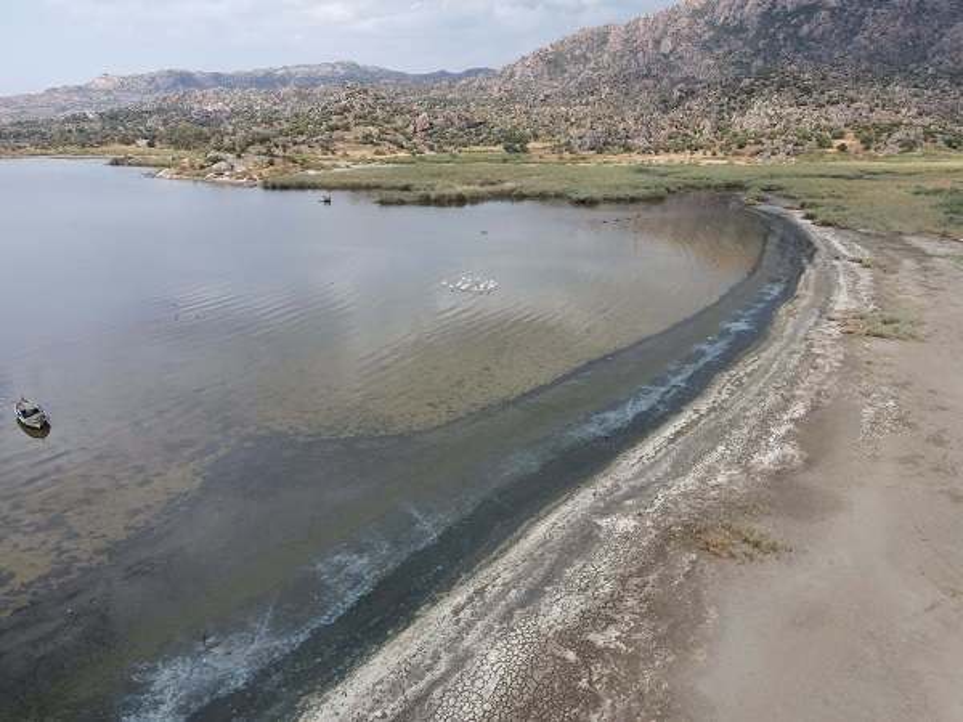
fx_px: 668
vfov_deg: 56.8
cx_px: 482
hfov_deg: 71.6
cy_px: 361
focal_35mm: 24
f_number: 2.8
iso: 100
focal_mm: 4.5
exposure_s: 1/500
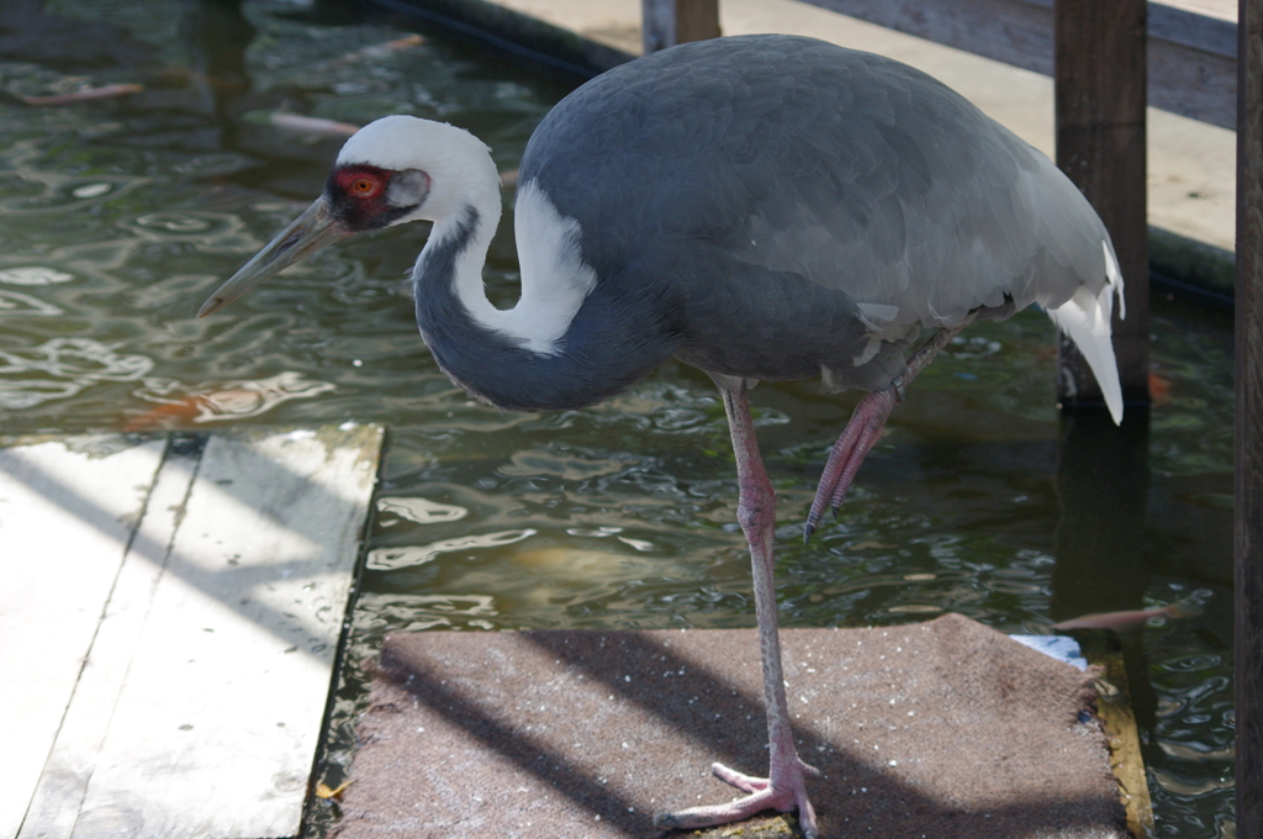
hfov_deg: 21.7
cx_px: 632
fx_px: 3294
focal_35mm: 94
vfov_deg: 14.5
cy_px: 420
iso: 400
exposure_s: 1/500
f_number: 5.6
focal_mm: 62.5
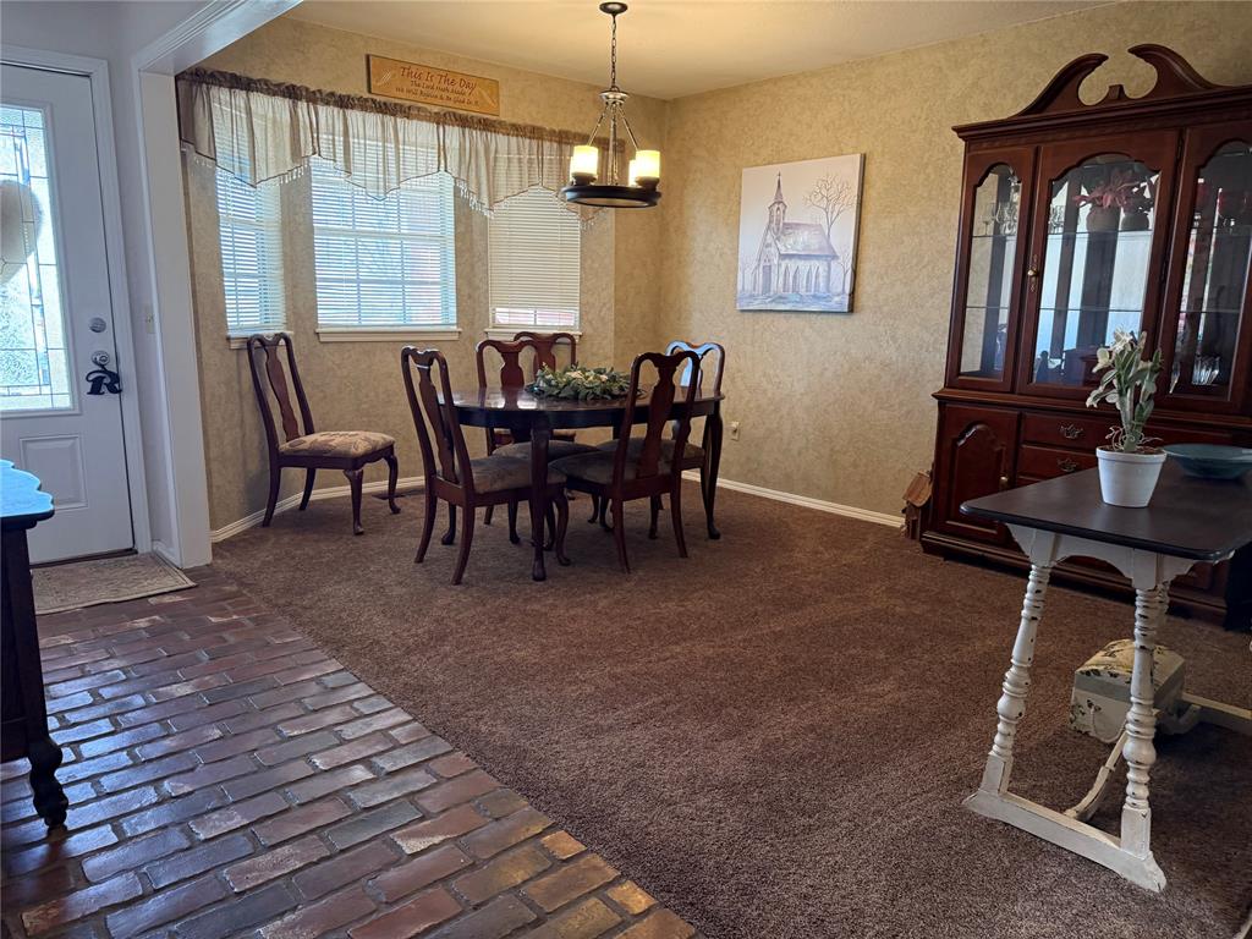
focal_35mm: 24
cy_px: 470
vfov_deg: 56.8
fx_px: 868
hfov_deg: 71.6
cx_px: 626
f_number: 1.78
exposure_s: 1/60
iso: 320
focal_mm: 6.76
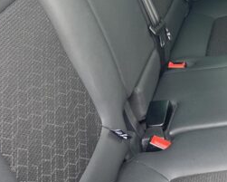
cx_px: 175
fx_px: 544
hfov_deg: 23.3
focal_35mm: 81
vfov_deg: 18.2
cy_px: -19
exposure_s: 1/122
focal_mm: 4.25
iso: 100
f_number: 1.8
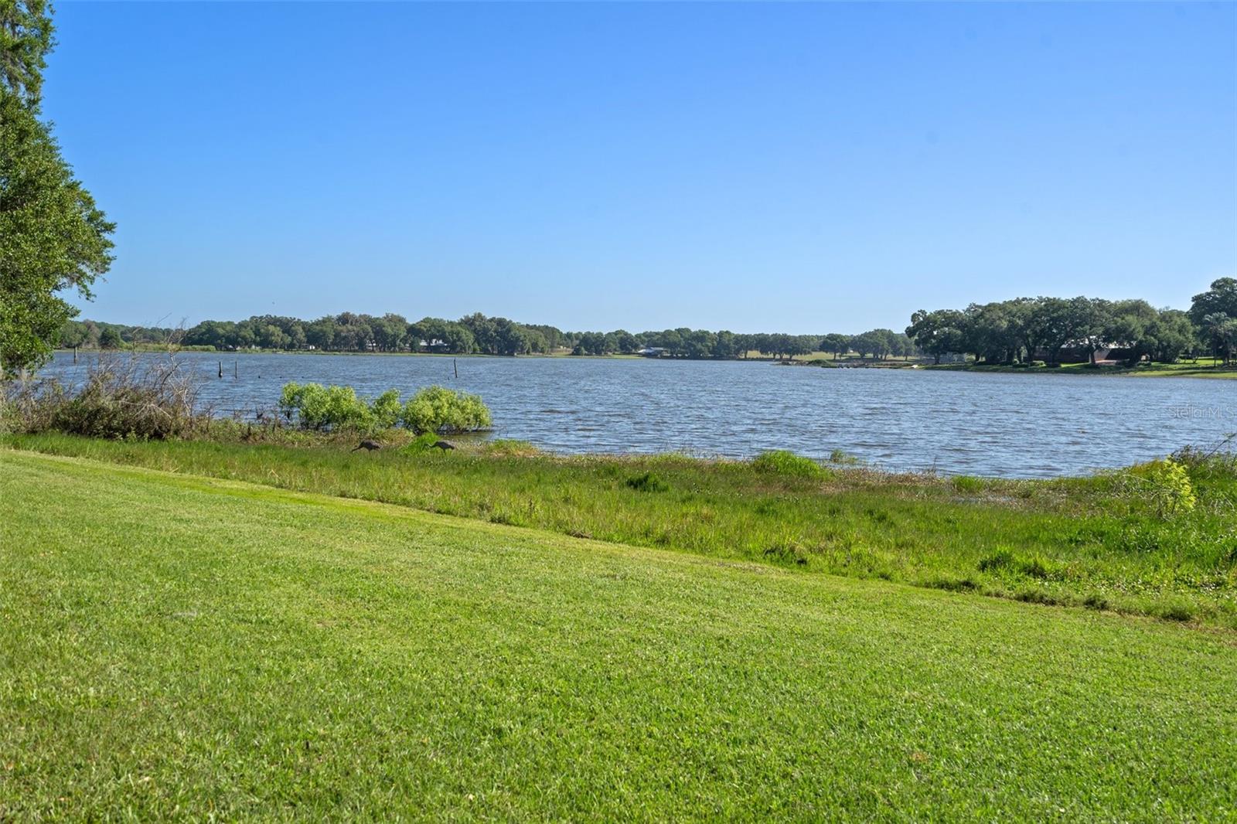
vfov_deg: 37.8
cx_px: 618
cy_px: 412
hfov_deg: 54.4
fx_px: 1202
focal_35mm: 35
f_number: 8
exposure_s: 1/640
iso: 200
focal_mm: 35
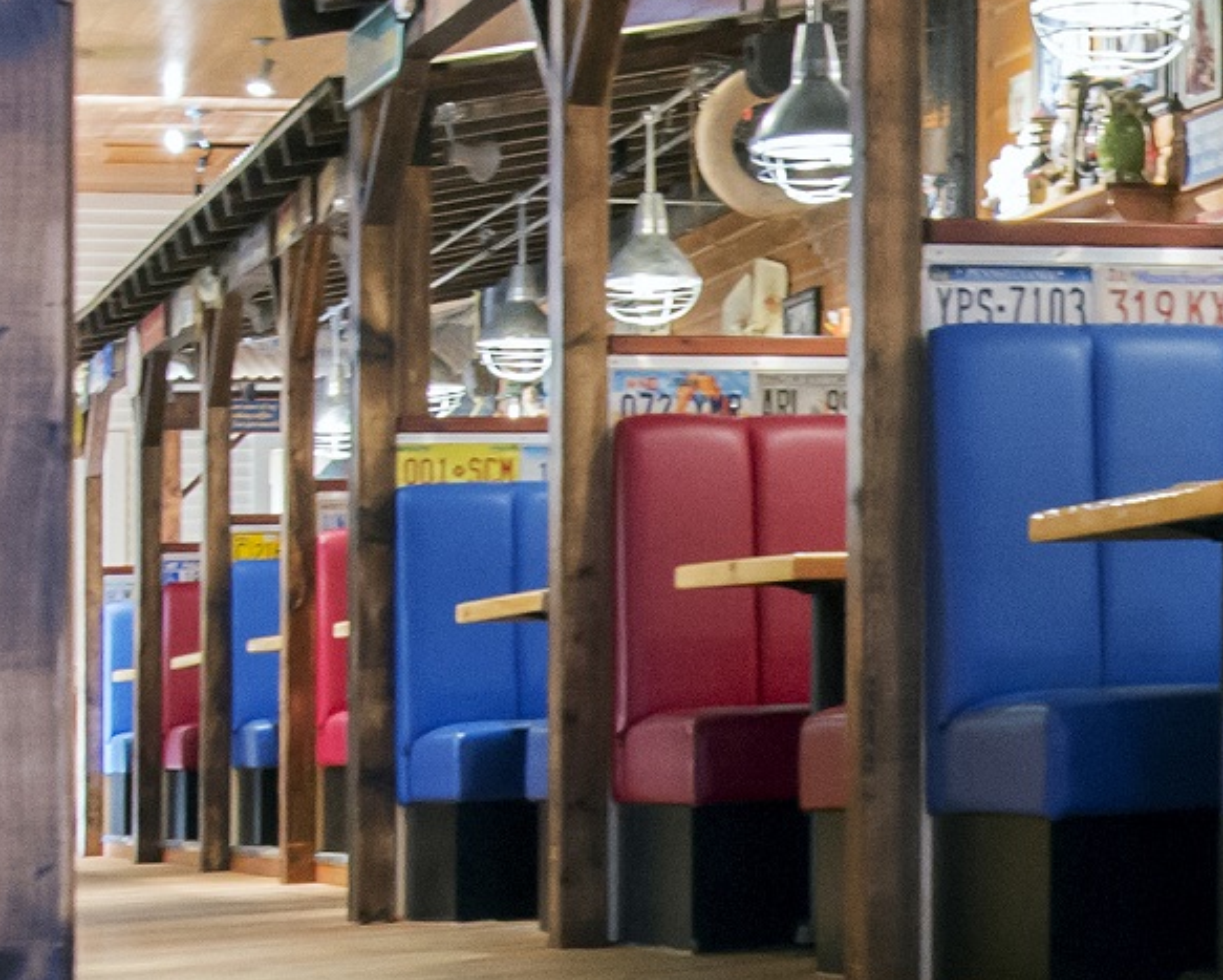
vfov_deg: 16.4
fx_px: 3295
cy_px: 1053
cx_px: 1971
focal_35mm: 91
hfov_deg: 18.1
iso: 1600
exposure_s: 1/5
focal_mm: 16
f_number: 8
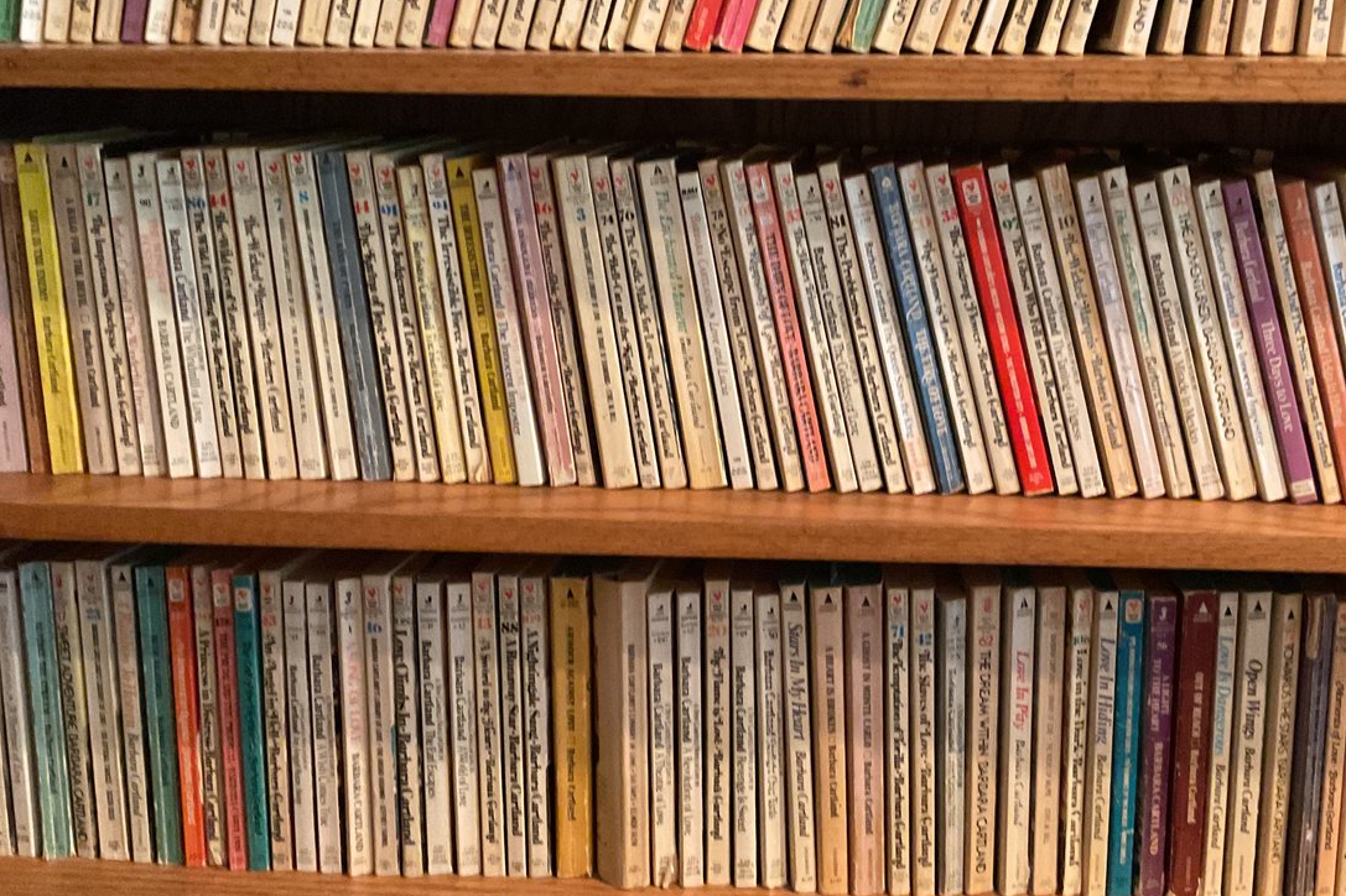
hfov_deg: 46.3
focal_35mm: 42
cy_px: 320
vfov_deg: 31.7
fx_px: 1570
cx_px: 756
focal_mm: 3
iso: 500
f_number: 1.8
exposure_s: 1/30
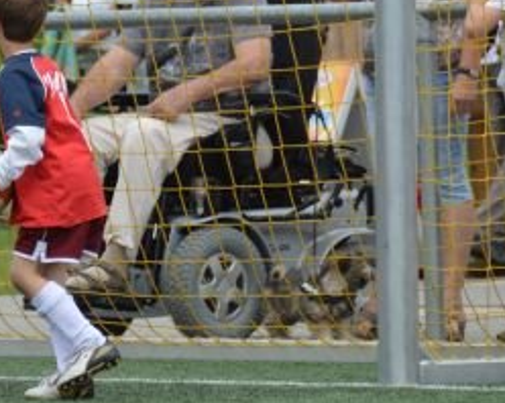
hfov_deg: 2.8
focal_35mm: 681
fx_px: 10170
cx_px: 49
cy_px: 84
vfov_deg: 2.3
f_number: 5.6
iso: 400
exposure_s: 1/1250
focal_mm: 200
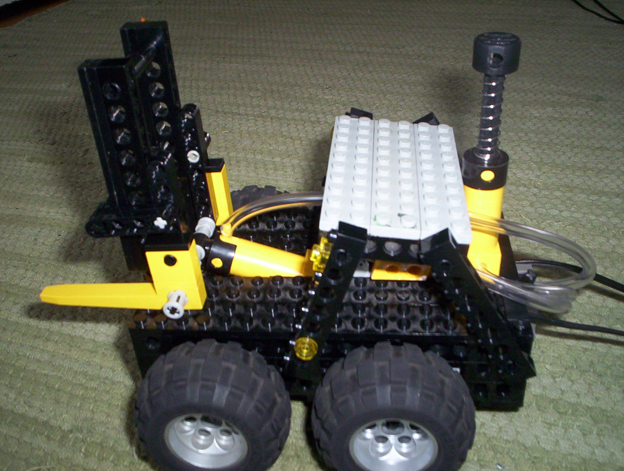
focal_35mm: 38
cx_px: 312
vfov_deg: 37.9
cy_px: 236
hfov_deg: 48.9
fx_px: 687
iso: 140
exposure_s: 1/60
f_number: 4.5
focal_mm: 4.99
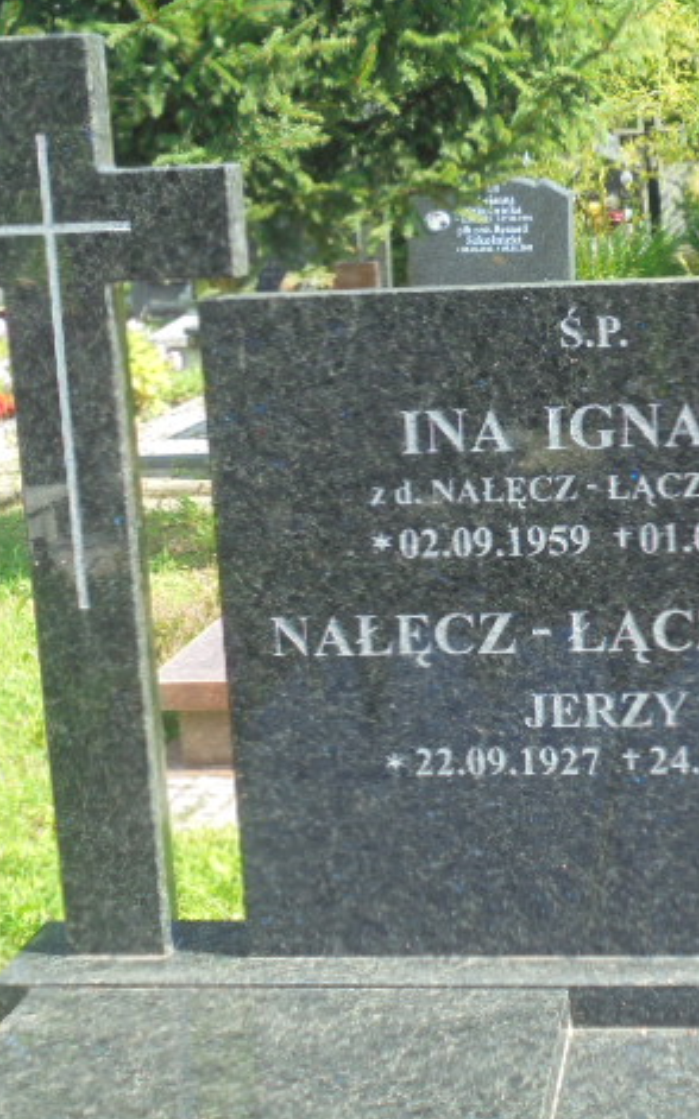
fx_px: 1891
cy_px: 551
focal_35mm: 62
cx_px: 533
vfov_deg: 33.0
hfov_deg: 20.8
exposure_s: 1/125
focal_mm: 7.8
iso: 100
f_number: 4.5
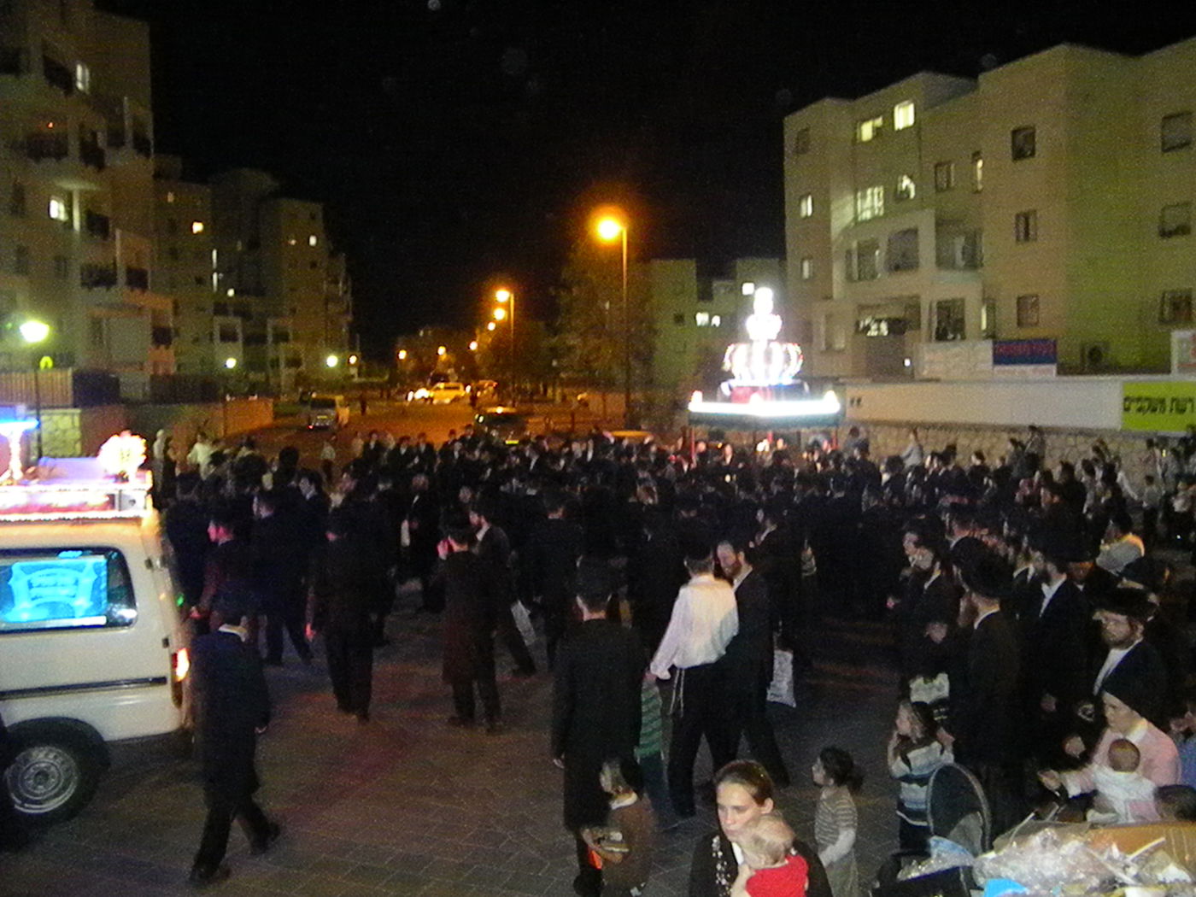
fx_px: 967
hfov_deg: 63.4
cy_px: 448
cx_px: 598
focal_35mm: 28
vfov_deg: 49.7
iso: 3200
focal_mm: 5
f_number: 3.5
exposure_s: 1/26
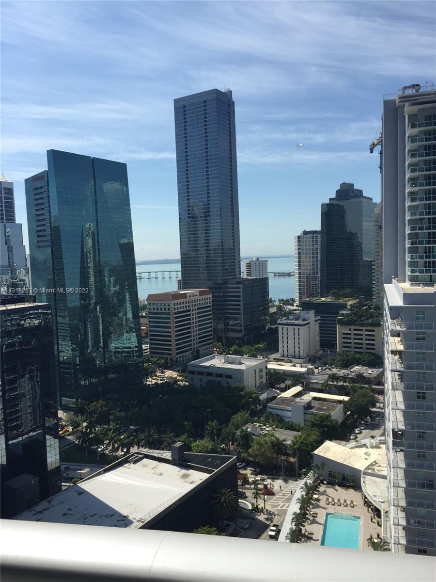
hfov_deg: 48.2
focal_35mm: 29
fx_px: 487
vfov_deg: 61.7
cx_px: 218
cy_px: 291
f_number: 2.2
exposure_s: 1/2475
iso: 32
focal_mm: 4.15
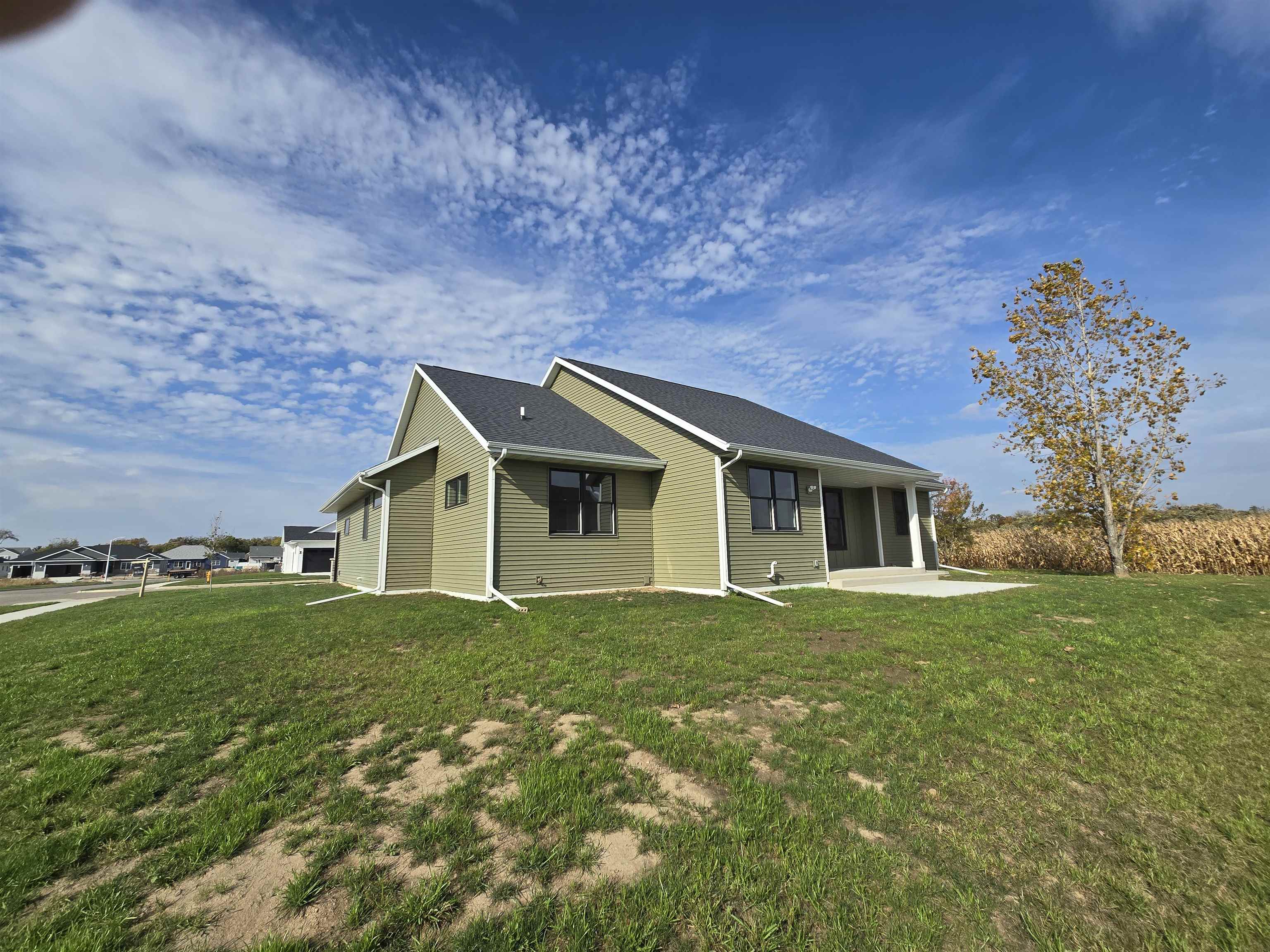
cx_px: 635
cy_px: 476
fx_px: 477
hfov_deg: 106.2
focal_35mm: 13
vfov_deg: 89.9
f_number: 2.2
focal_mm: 2.2
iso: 50
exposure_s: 1/3372
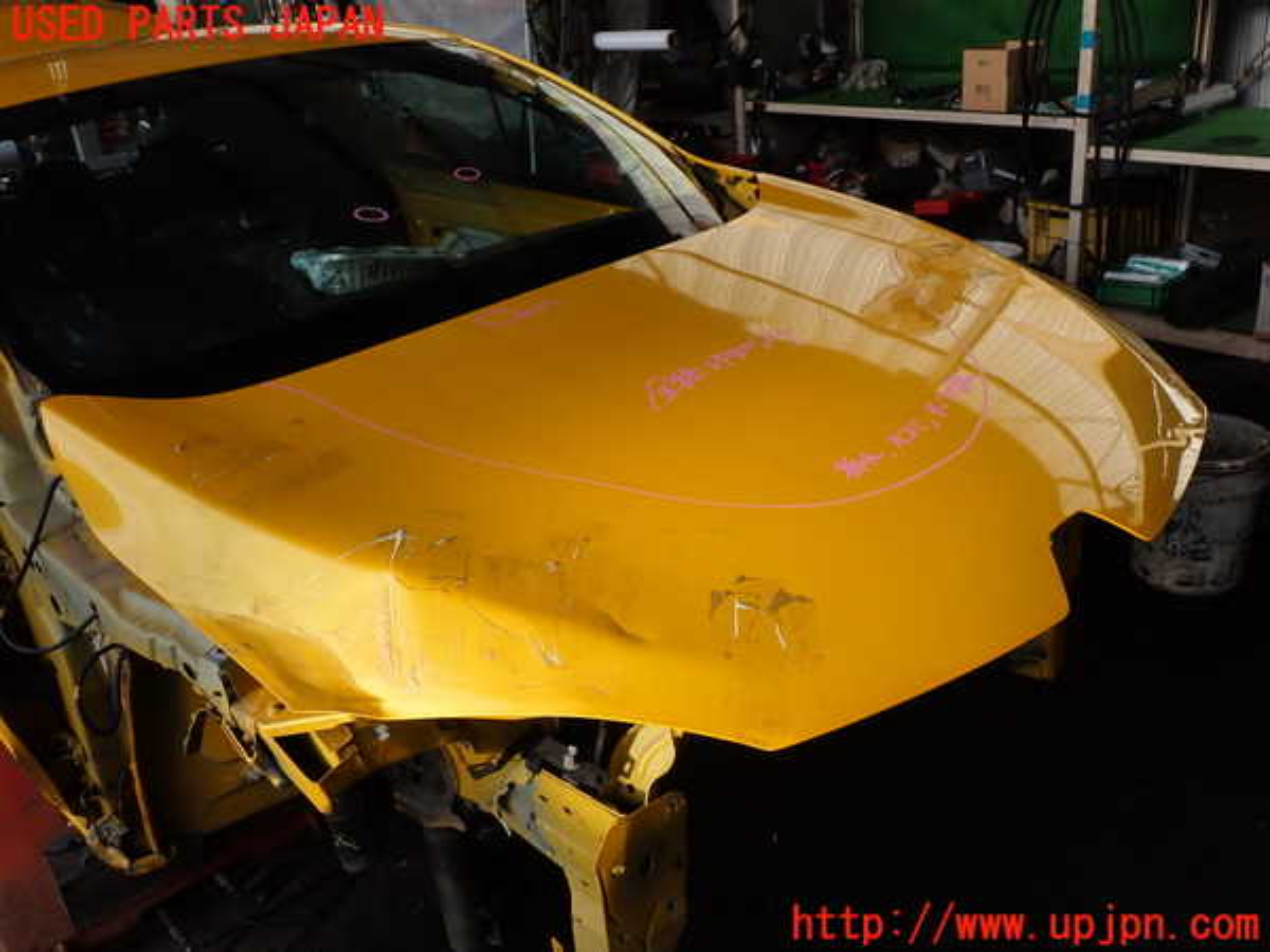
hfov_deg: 60.0
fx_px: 1101
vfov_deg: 46.8
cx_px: 635
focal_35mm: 30
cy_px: 476
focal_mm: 5.4
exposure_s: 1/500
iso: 100
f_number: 3.2
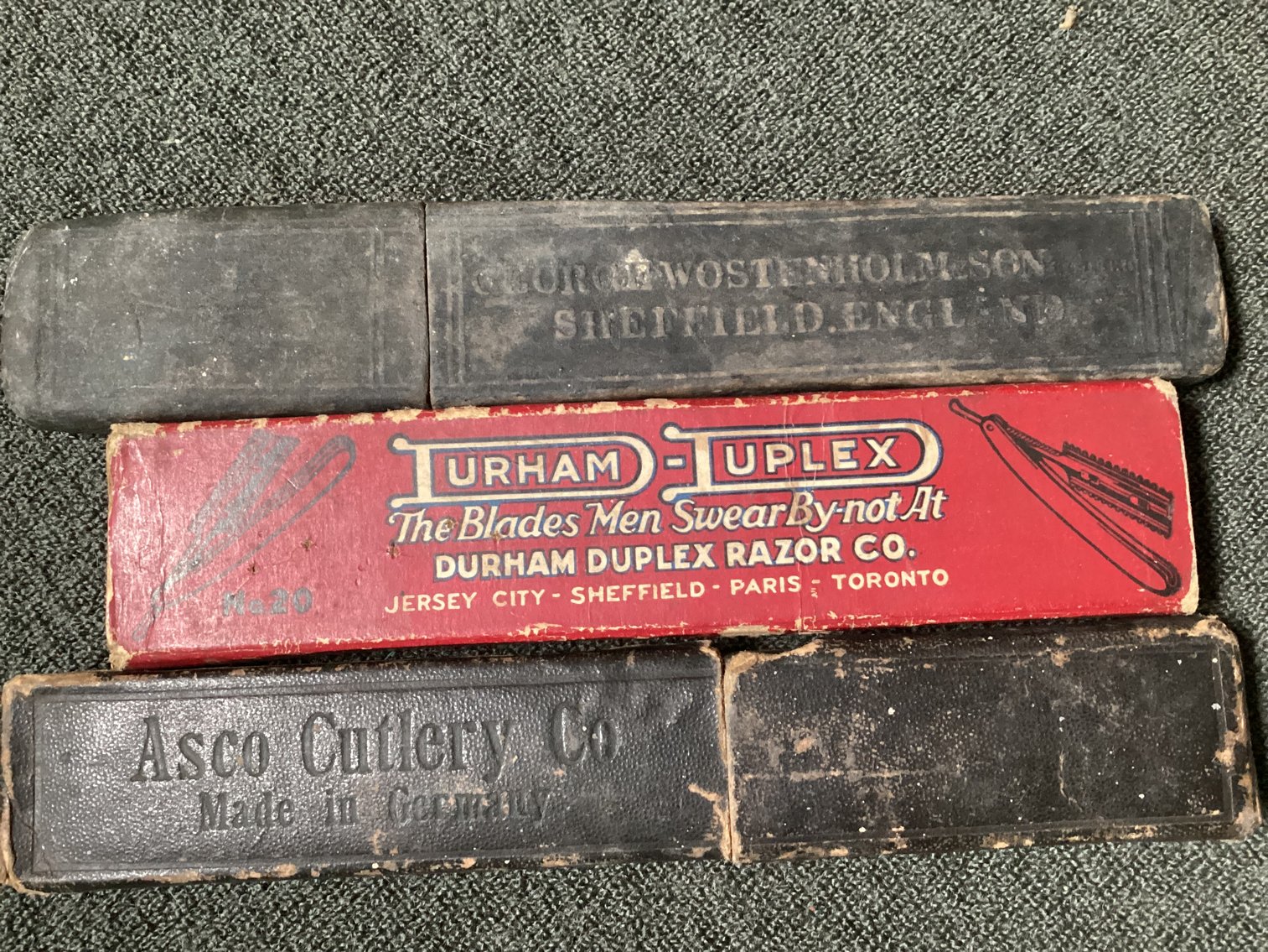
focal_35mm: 31
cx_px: 634
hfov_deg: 58.3
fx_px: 1136
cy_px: 476
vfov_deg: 45.4
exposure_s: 1/40
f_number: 2.4
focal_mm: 3.3
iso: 400
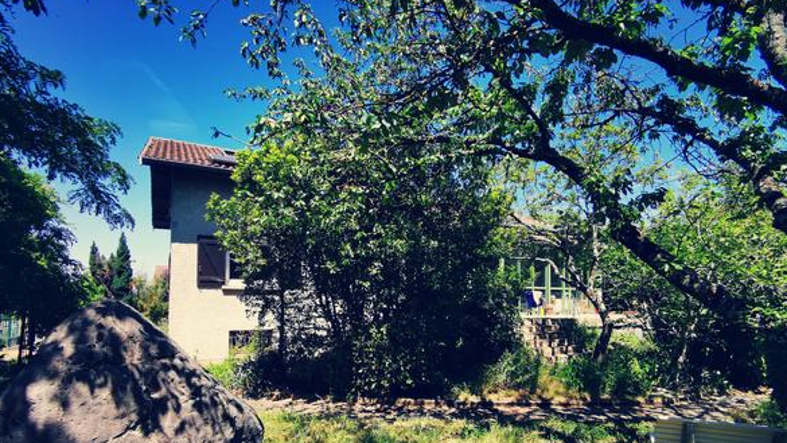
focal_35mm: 19
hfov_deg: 89.6
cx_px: 396
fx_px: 396
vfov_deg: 57.3
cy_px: 288
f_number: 2.2
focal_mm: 2.26
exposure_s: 1/516
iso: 50
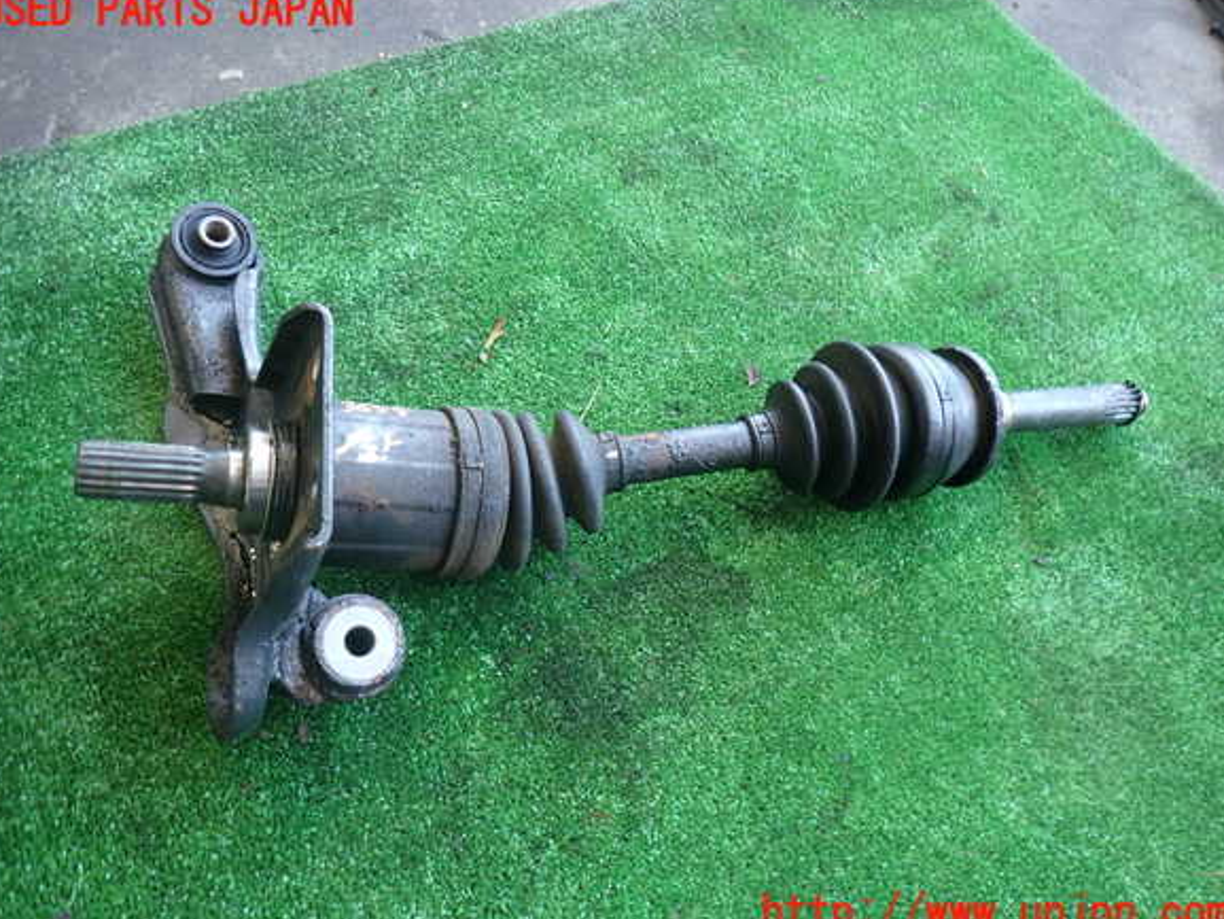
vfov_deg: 53.1
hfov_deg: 67.3
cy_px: 463
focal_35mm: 26
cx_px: 605
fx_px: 920
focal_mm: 4.5
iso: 200
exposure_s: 1/50
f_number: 2
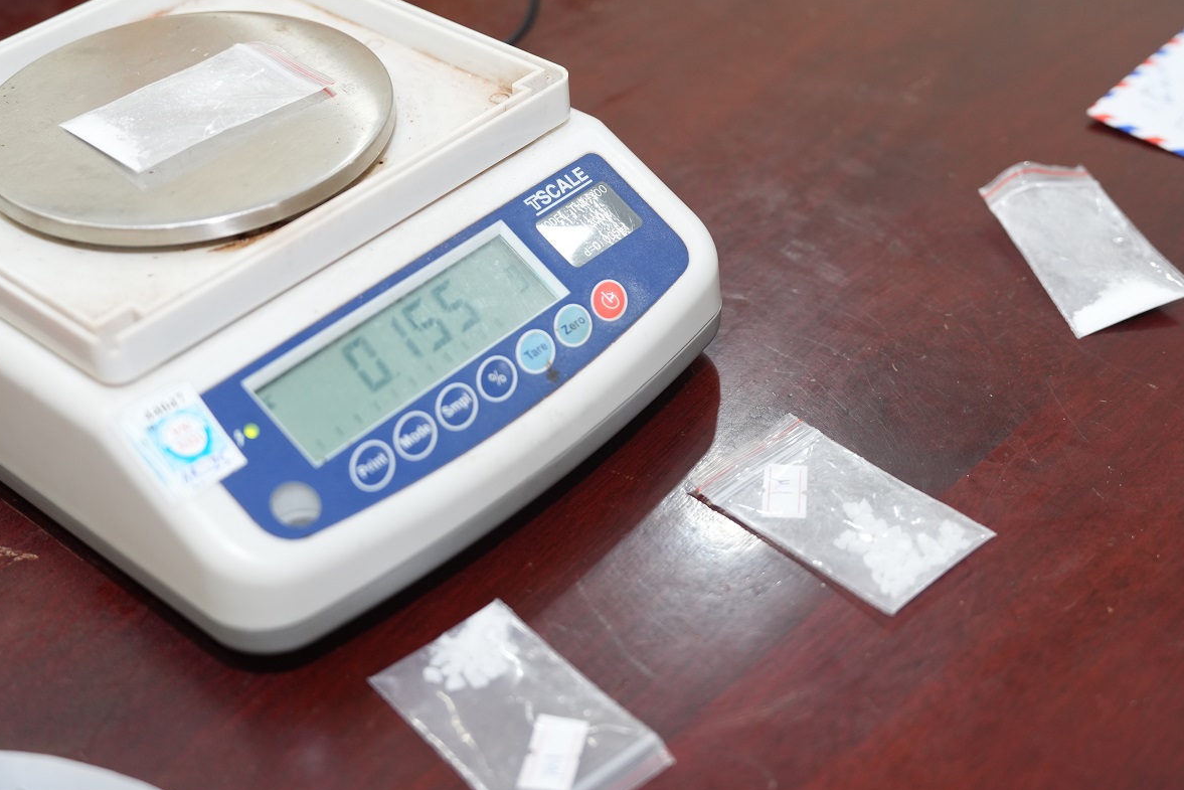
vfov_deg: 25.5
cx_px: 597
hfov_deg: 37.5
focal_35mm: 53
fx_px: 1743
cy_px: 401
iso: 640
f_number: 2.8
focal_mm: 35
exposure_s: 1/100
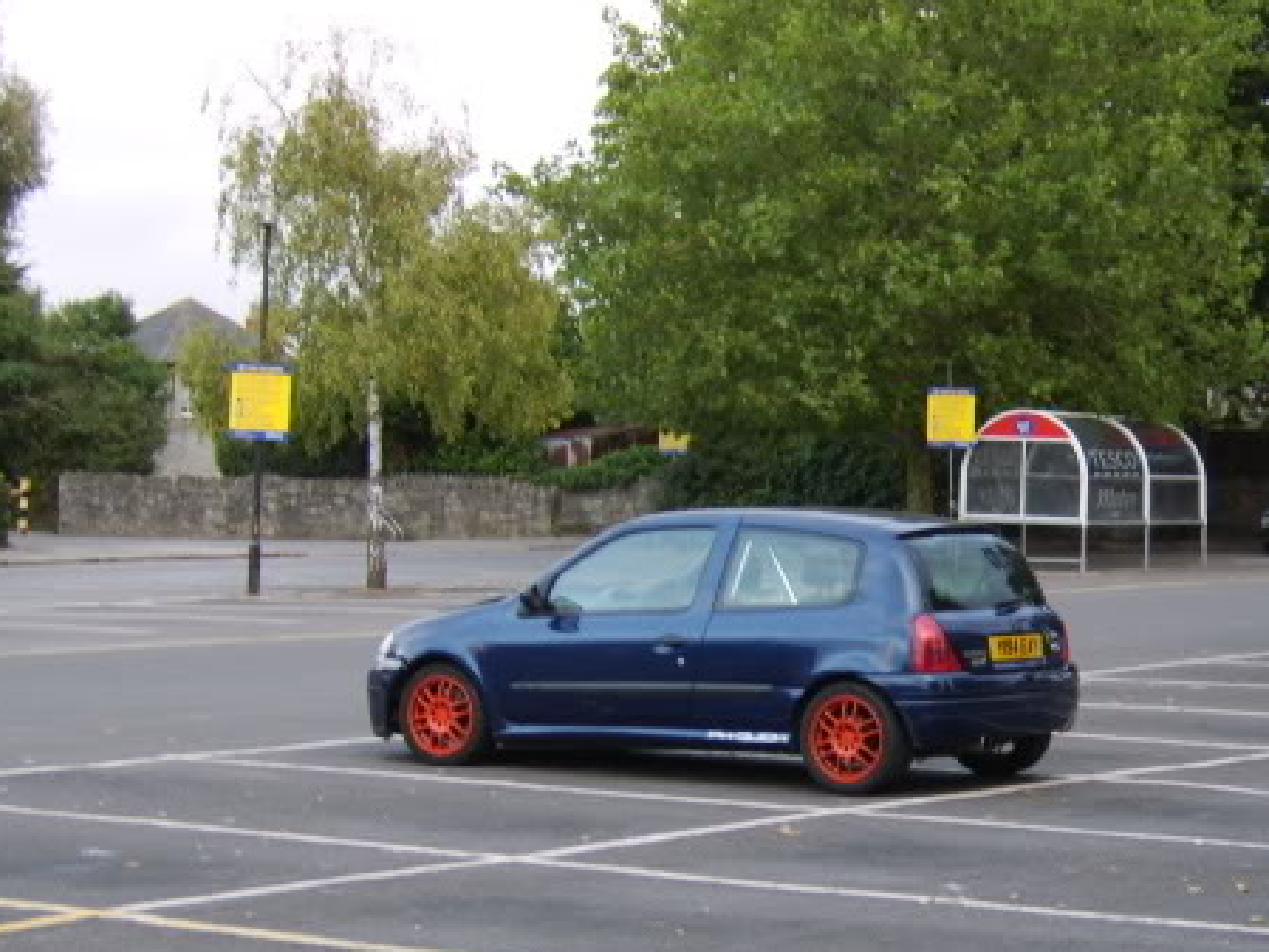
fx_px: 2824
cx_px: 709
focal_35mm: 77
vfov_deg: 19.1
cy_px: 602
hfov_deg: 25.3
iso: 71
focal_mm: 14.04
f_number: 3.5
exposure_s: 1/32
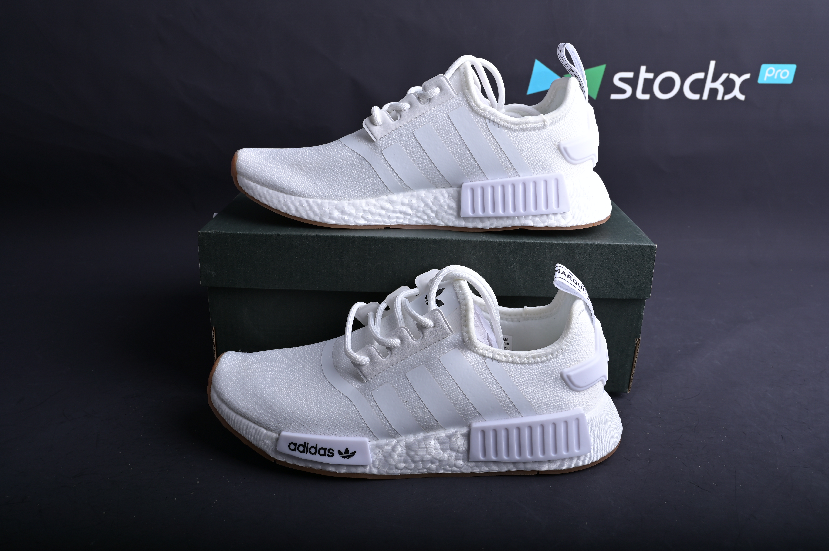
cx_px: 414
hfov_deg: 60.3
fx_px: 713
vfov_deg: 42.3
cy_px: 276
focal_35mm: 31
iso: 100
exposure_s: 1/250
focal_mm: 31
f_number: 11
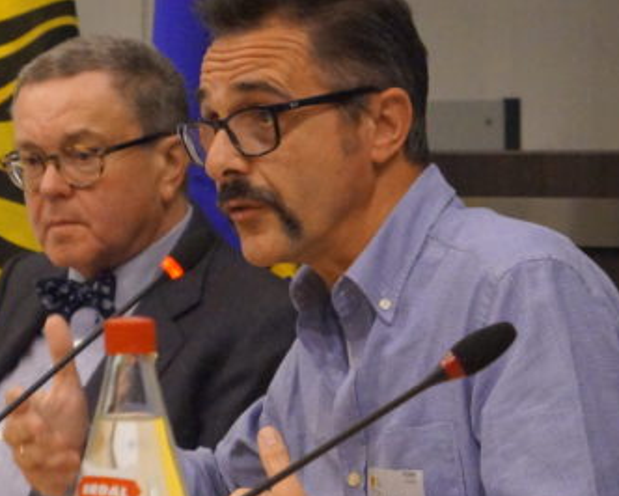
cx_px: 170
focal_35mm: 238
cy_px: 365
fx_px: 4371
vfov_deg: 6.5
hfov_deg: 8.1
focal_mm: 55
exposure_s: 1/60
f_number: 5.6
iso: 3200
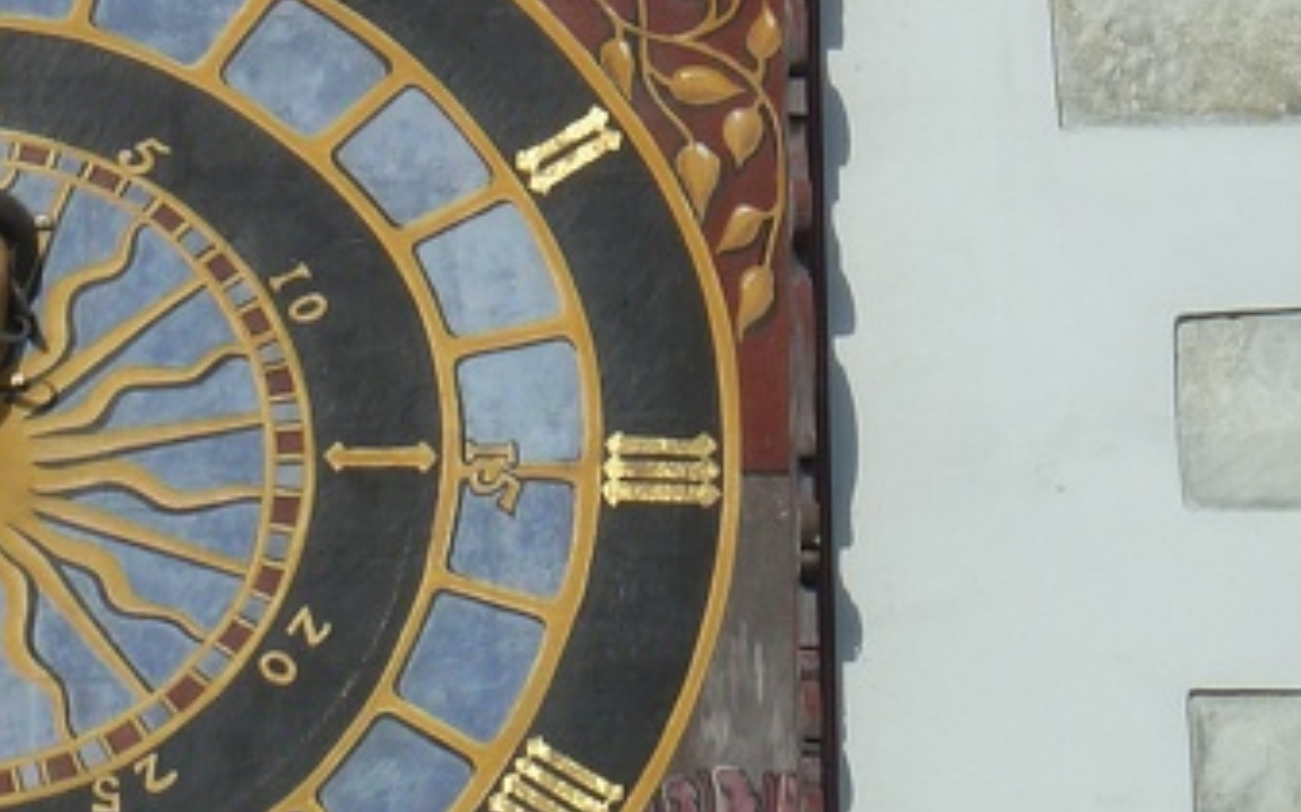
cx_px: -115
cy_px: -292
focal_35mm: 365
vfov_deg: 3.6
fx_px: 12937
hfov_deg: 5.7
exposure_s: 1/500
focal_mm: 24.1
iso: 80
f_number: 5.6
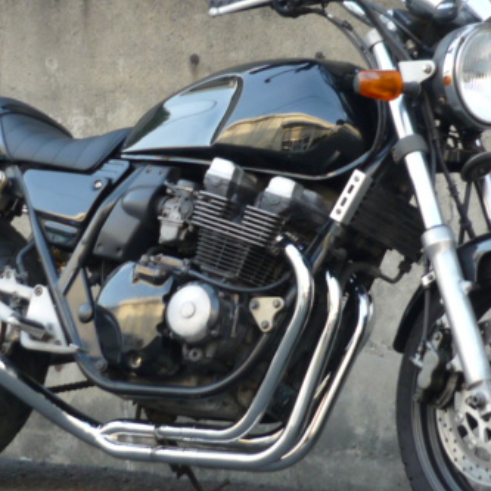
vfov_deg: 15.6
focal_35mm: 112
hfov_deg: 15.5
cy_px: 223
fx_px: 1797
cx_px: 198
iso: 100
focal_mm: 6.8
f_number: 3
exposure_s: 1/60
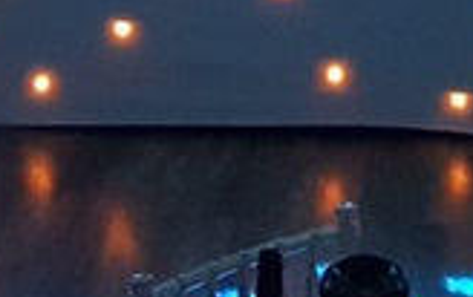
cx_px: 306
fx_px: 2182
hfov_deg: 12.4
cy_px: -738
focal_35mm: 169
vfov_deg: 6.7
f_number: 1.7
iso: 800
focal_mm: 4.2
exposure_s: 1/30
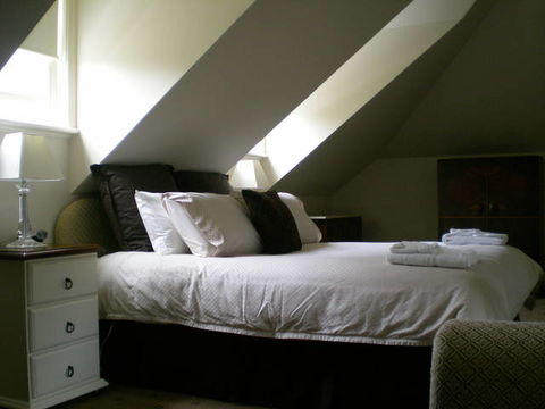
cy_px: 204
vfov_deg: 37.7
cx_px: 272
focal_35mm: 38
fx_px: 598
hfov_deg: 49.0
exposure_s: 1/19.8
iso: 200
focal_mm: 6.3
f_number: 3.1
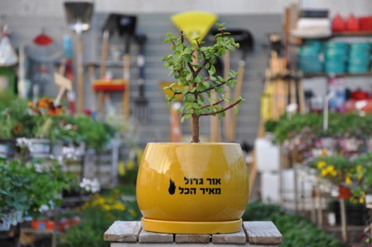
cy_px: 124
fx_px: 1316
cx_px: 186
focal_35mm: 128
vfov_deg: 10.7
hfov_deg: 16.1
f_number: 5.6
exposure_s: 1/80
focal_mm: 85
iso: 250
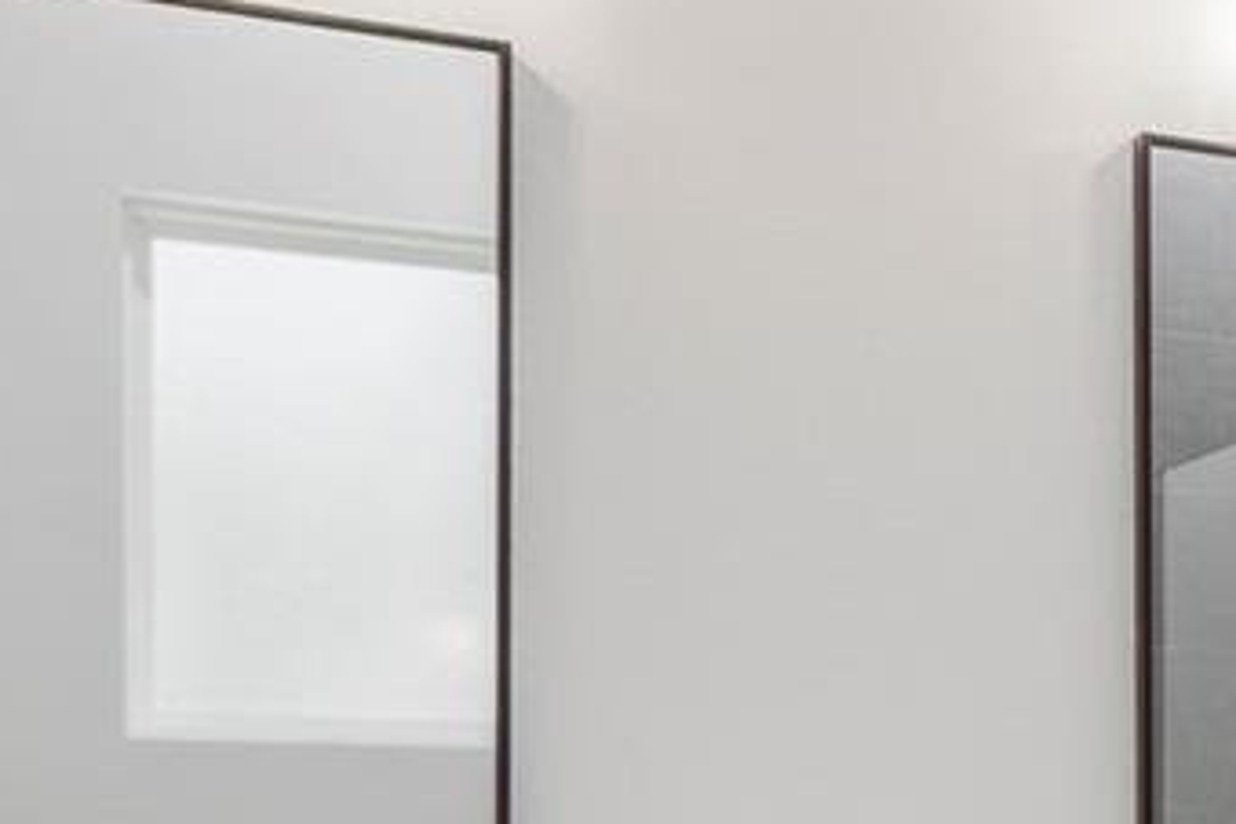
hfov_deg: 18.1
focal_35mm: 85
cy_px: 930
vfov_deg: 15.6
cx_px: 2315
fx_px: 2918
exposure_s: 1/50
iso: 100
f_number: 2.5
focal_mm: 12
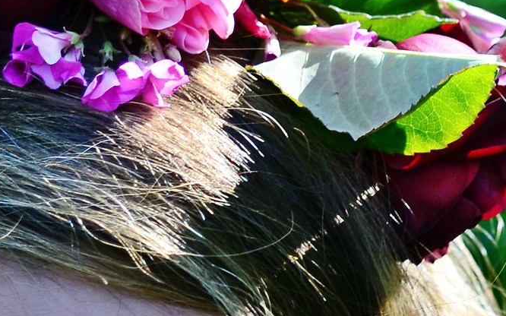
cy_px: 622
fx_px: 4175
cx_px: 8
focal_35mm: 303
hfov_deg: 6.9
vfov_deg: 4.3
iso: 200
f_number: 4.5
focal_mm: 55
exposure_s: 1/100
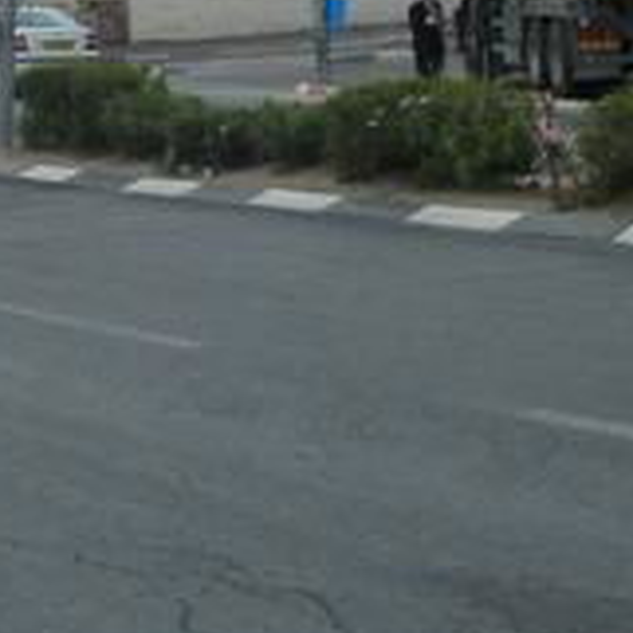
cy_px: -142
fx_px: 2731
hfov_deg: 13.1
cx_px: 12
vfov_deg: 12.9
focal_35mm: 132
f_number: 4.5
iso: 125
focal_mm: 5
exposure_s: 1/500
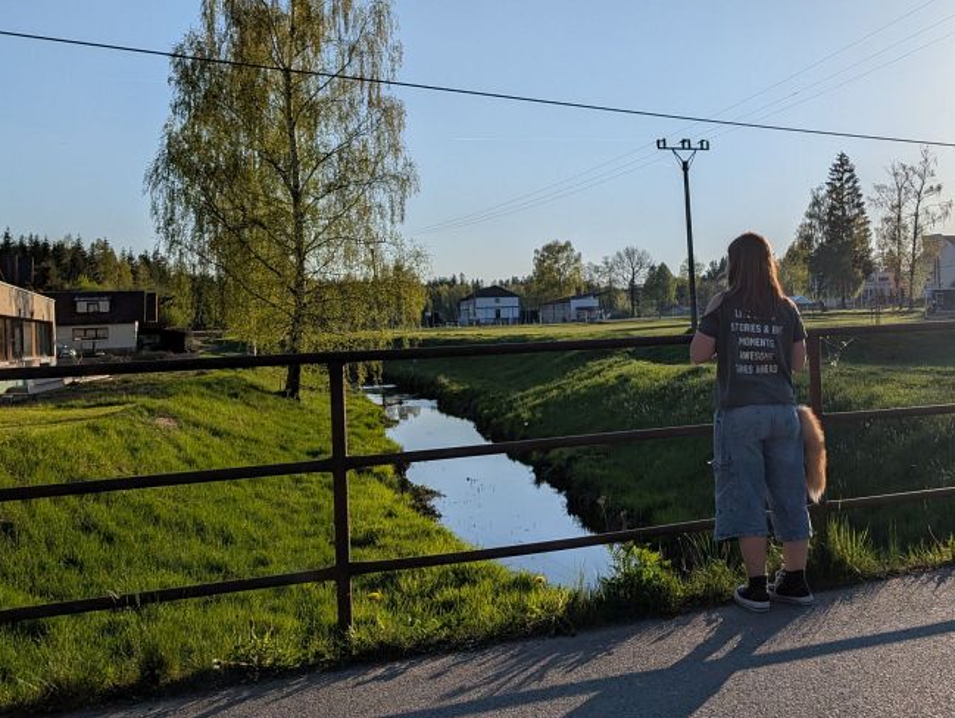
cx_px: 702
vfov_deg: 38.7
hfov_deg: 48.4
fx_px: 1022
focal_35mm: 37
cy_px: 332
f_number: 1.68
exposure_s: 1/3236
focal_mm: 6.9
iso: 23
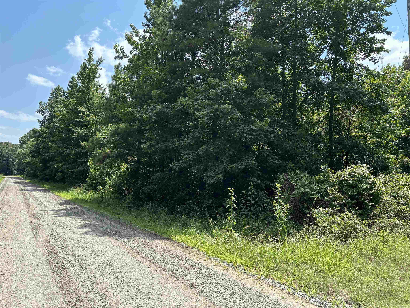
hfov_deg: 67.3
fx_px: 308
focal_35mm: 26
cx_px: 205
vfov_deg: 53.1
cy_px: 154
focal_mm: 5.96
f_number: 1.6
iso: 50
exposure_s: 1/1328
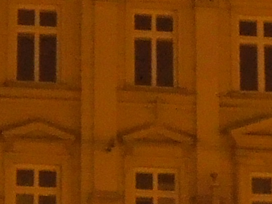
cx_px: 200
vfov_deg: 5.8
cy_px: 32
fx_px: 2004
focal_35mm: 255
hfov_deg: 7.8
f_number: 3.7
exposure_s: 1/5
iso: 800
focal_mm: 6.3
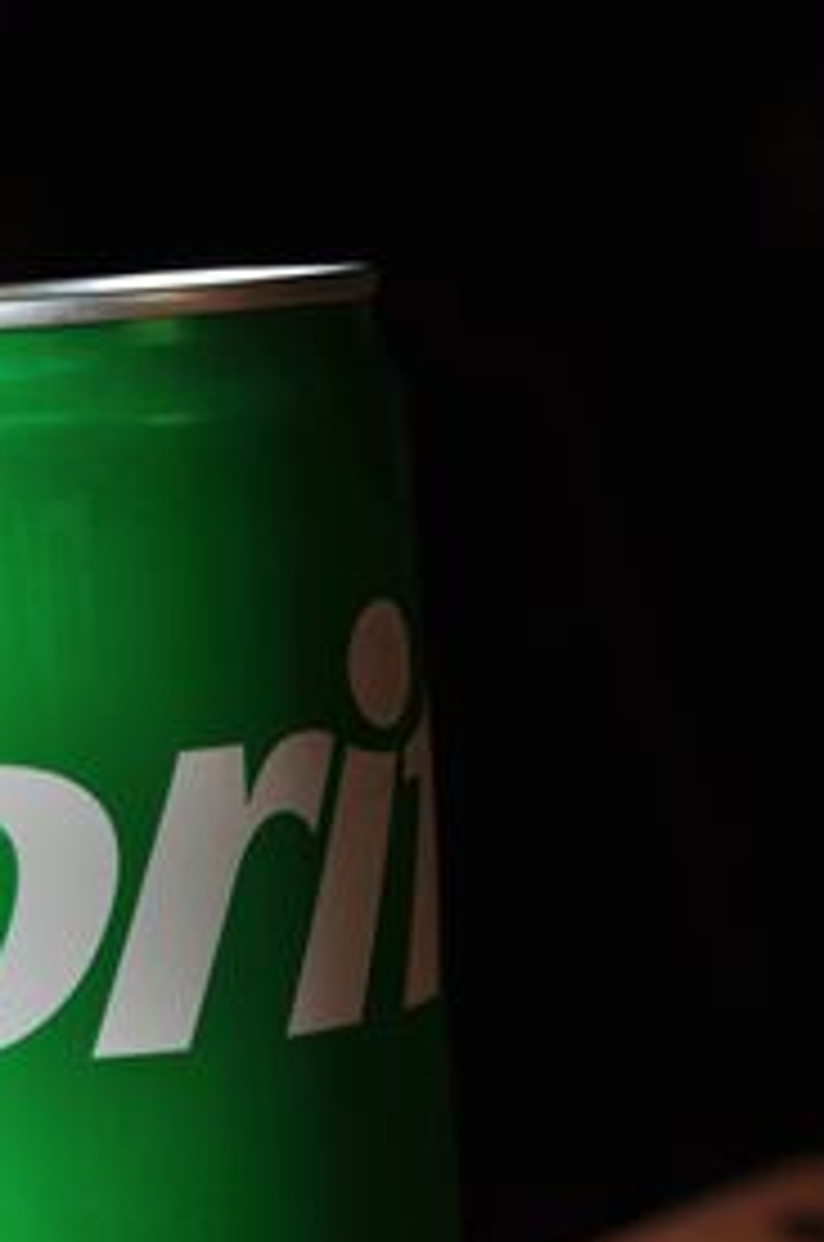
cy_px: 1044
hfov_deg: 10.4
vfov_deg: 15.5
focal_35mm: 131
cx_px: 171
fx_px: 4514
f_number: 6.3
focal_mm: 50
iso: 250
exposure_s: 1/160
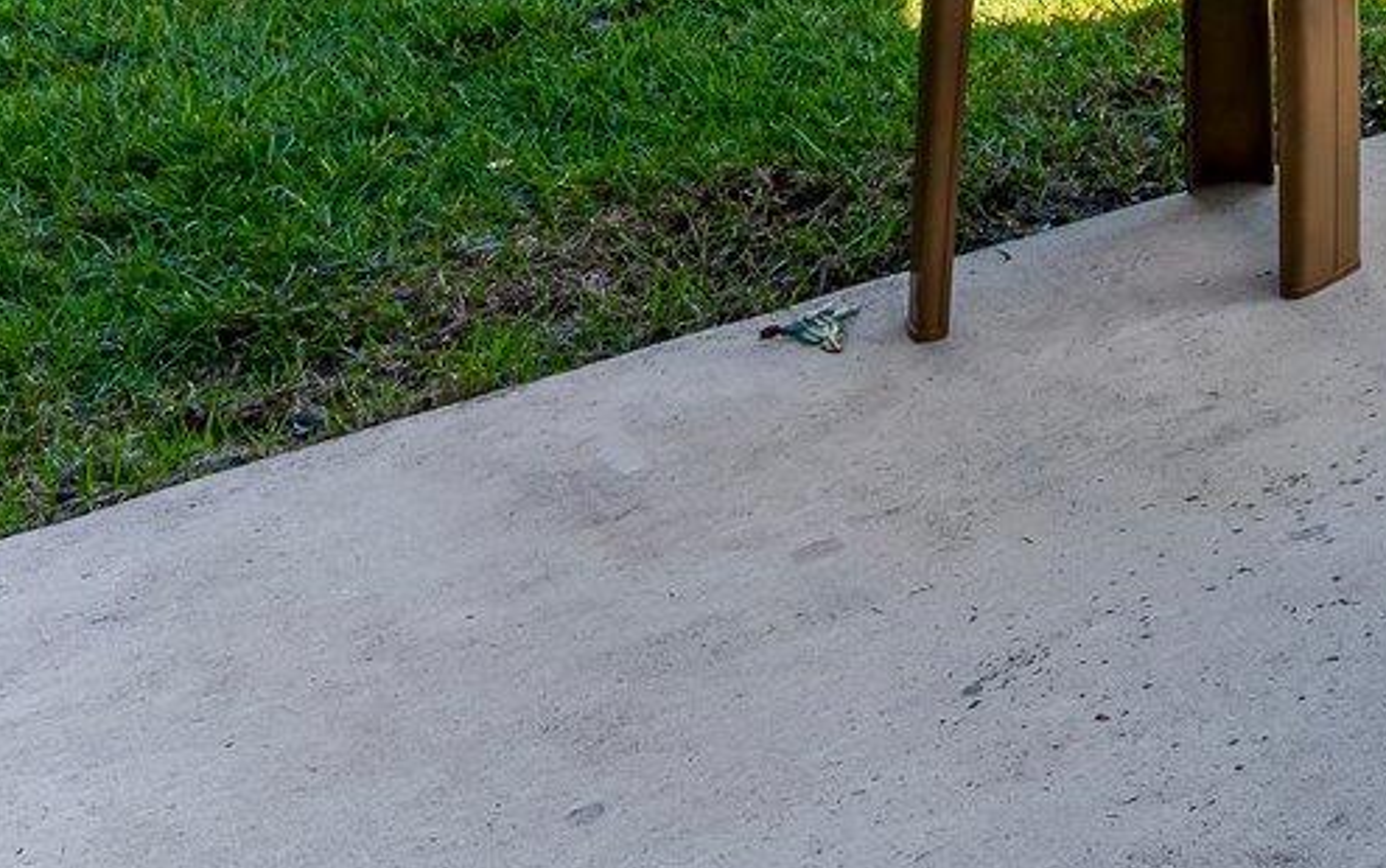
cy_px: -780
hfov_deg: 20.9
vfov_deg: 17.2
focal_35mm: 59
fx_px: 2230
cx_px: 2590
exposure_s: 1/200
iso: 100
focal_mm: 14
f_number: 8
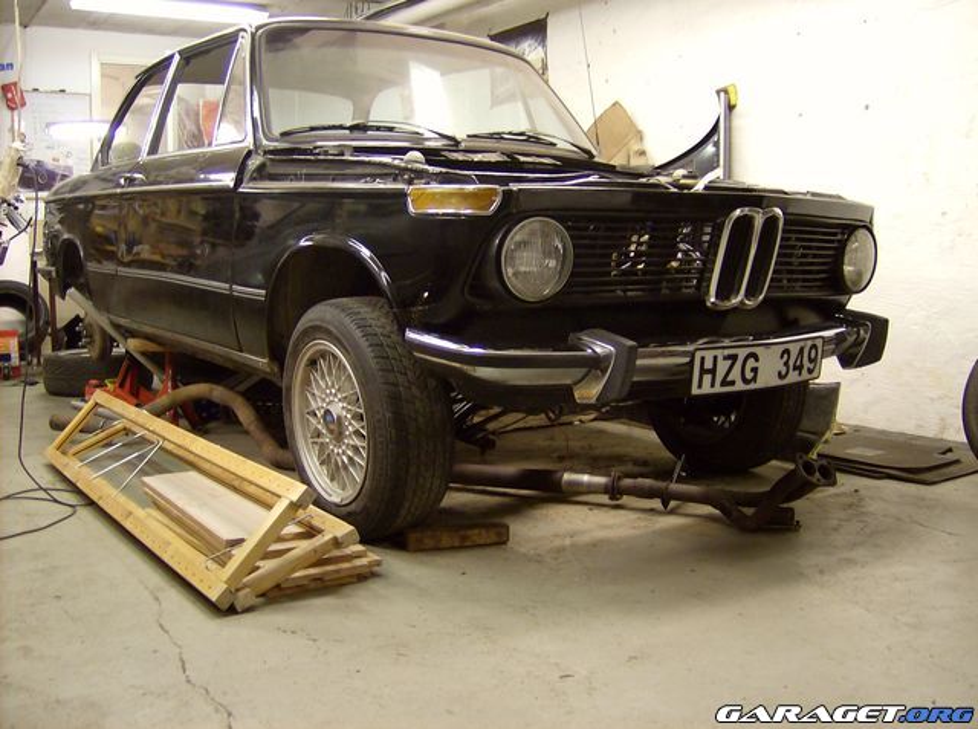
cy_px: 364
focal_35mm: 36
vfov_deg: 39.5
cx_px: 489
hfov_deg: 51.5
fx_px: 1015
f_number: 2.8
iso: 200
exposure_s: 1/17.5
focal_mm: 6
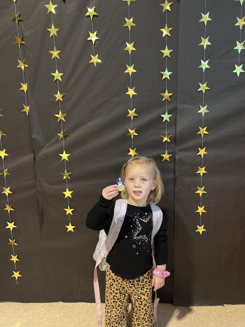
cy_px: 162
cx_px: 120
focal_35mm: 27
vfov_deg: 65.3
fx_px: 255
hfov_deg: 51.3
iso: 64
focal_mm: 5.7
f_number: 1.5
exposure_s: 1/60
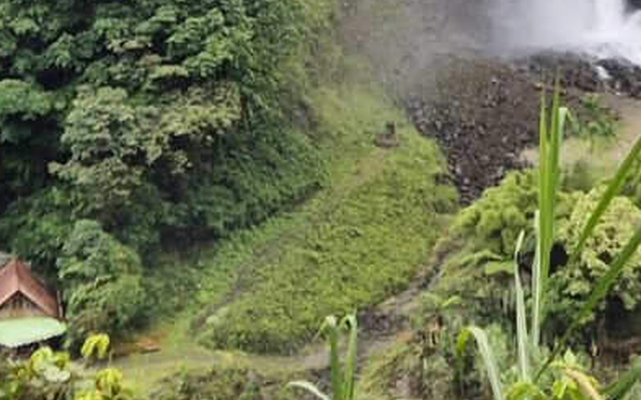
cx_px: 736
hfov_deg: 12.9
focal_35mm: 159
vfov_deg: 7.5
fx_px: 2776
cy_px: -689
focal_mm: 5.4
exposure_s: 1/1368
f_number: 1.8
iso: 25
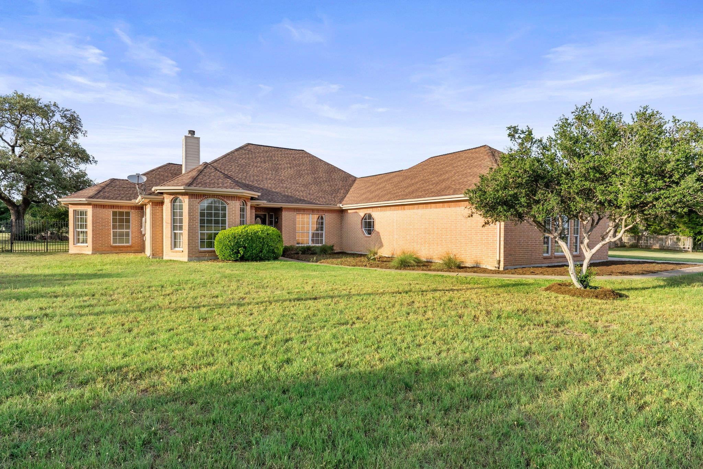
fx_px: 371
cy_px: 234
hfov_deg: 86.9
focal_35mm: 19
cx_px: 352
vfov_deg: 64.6
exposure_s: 1/60
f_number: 11
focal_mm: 19
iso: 160
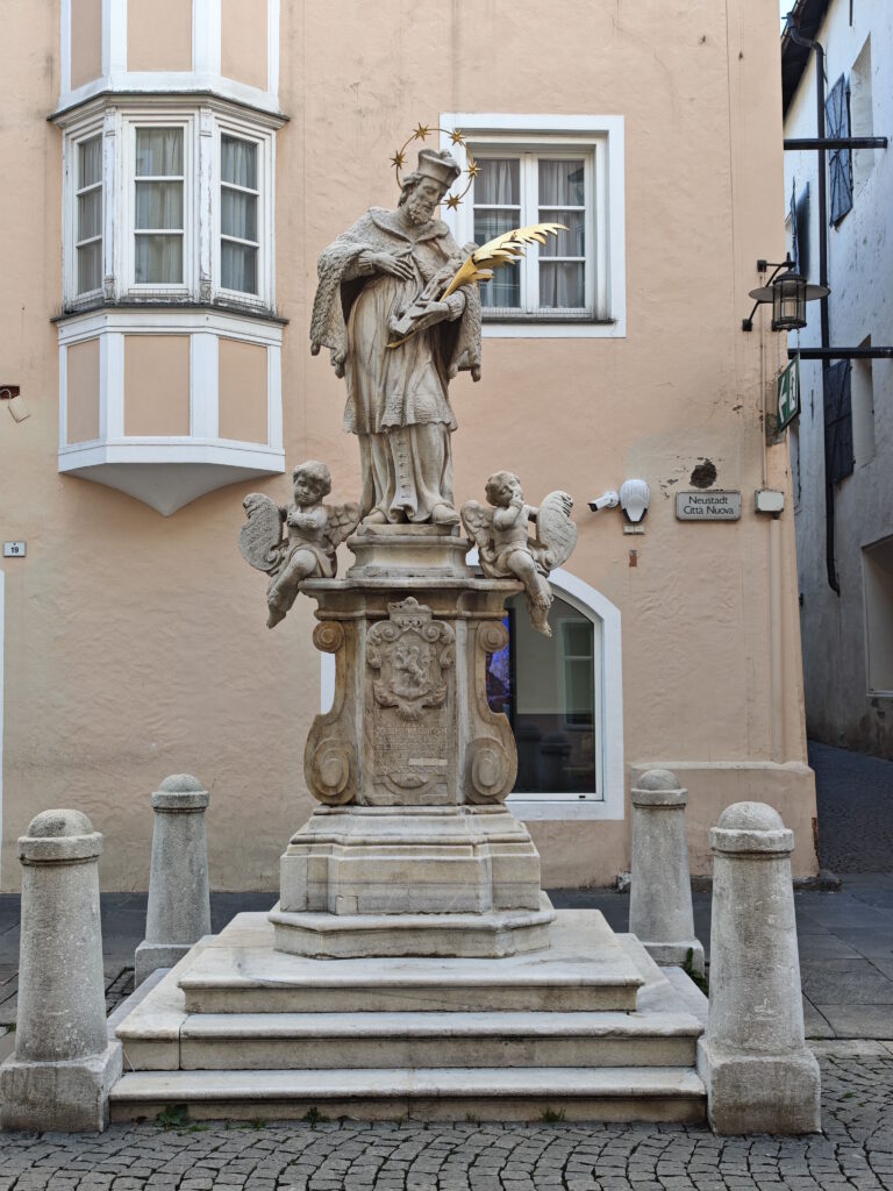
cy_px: 596
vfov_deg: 41.2
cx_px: 446
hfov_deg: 31.5
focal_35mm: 46
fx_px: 1582
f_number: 2
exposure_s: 1/142
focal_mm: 8.72
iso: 50
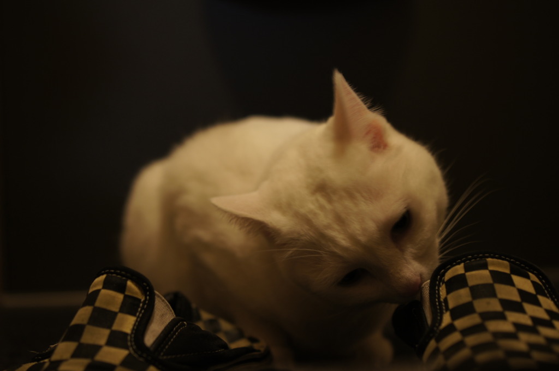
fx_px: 814
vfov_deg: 25.7
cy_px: 186
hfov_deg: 37.9
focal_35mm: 52
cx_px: 280
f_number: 2.2
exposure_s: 1/10
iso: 200
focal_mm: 35
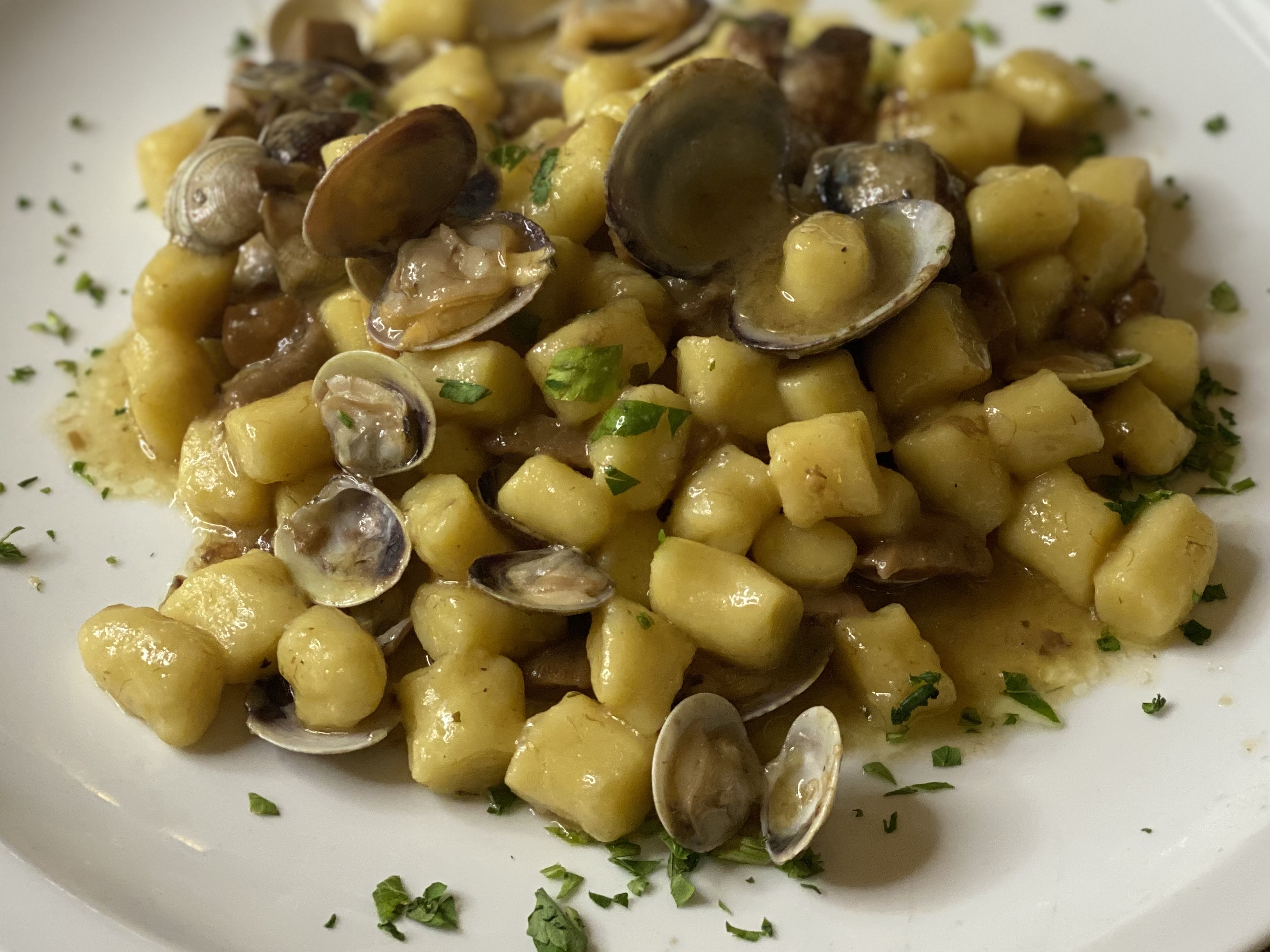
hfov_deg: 24.7
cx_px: 658
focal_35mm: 79
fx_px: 2898
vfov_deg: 18.6
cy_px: 332
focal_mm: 6
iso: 160
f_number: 2
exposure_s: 1/50
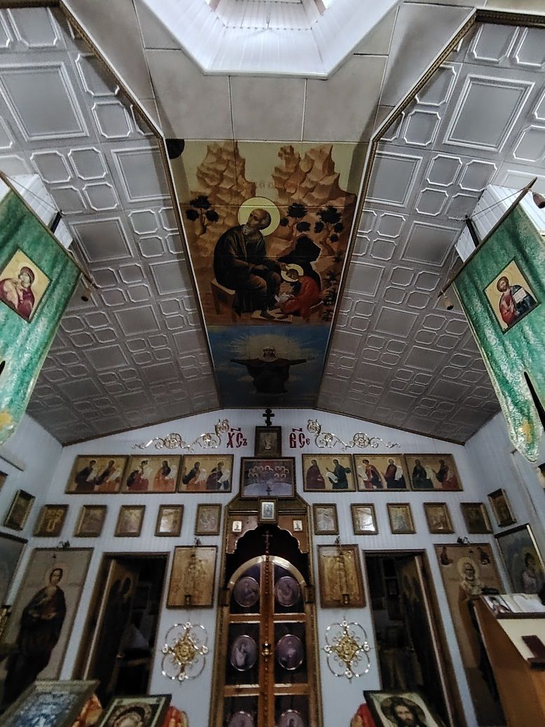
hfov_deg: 74.7
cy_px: 364
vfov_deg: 91.0
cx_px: 272
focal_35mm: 17
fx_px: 357
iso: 334
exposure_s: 1/33.3
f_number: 2.2
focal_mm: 1.42
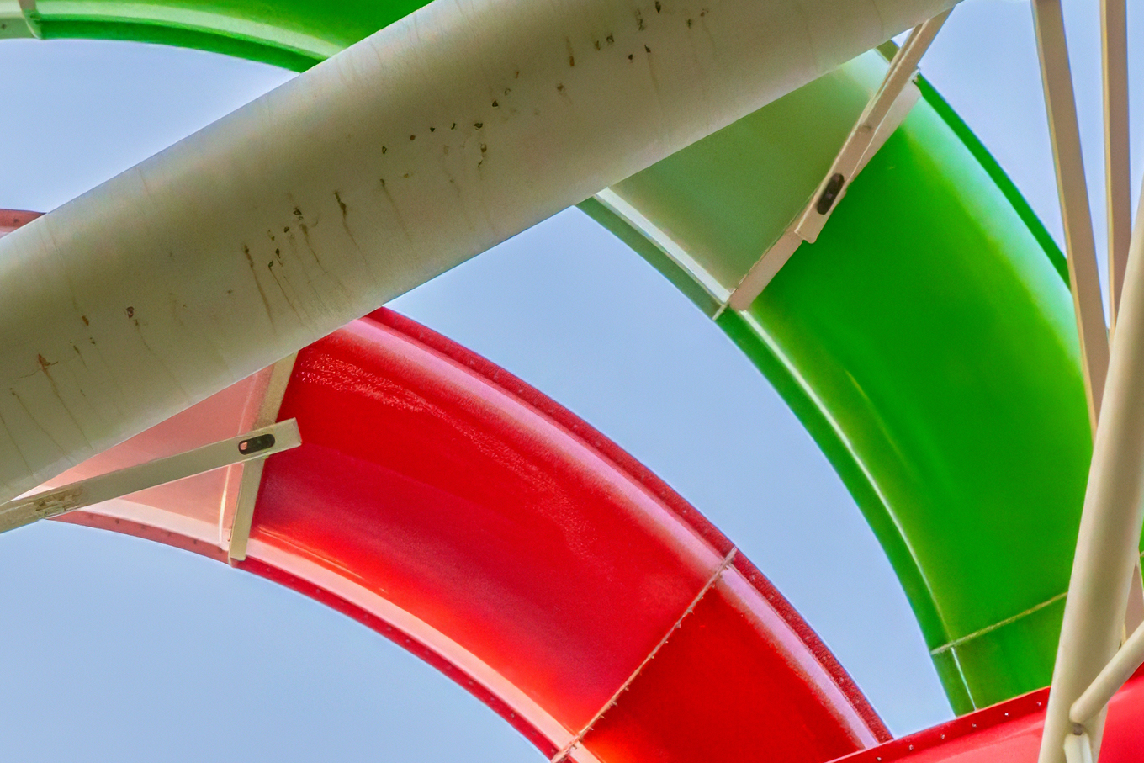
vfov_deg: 13.1
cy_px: 1693
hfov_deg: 23.9
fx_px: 2701
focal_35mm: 85
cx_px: 442
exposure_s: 1/400
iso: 500
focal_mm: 14
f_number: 8
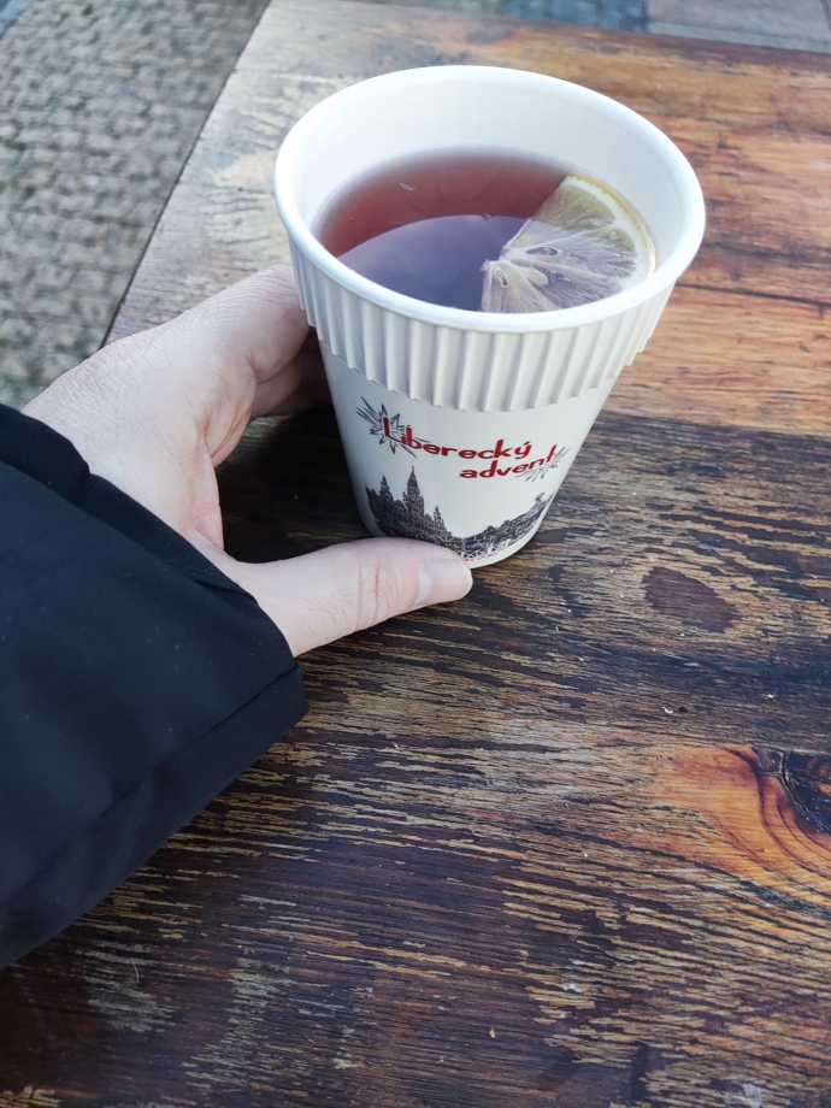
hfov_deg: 54.9
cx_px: 416
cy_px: 554
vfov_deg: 69.4
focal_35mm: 25
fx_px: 800
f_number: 1.79
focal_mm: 4.71
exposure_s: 1/100
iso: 51
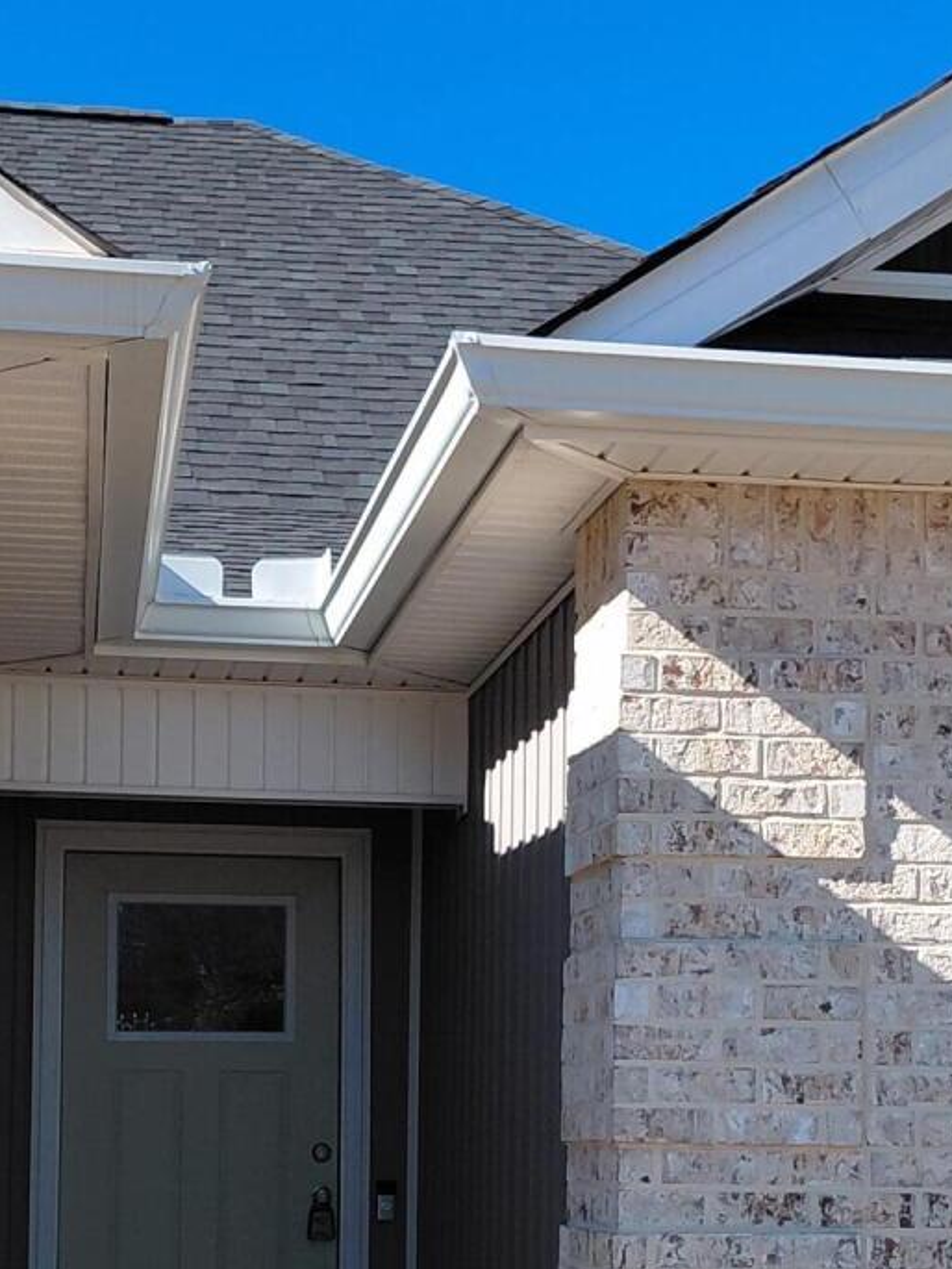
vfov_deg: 26.3
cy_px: 987
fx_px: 2676
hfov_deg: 20.2
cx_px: 437
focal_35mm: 73
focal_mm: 4.69
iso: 50
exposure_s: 1/1352
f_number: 1.8
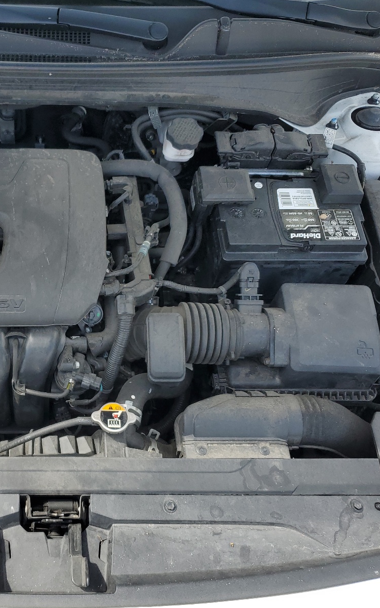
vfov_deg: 52.7
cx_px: 64
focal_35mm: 37
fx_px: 613
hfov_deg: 33.2
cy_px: 303
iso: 50
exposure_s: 1/833
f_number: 1.5
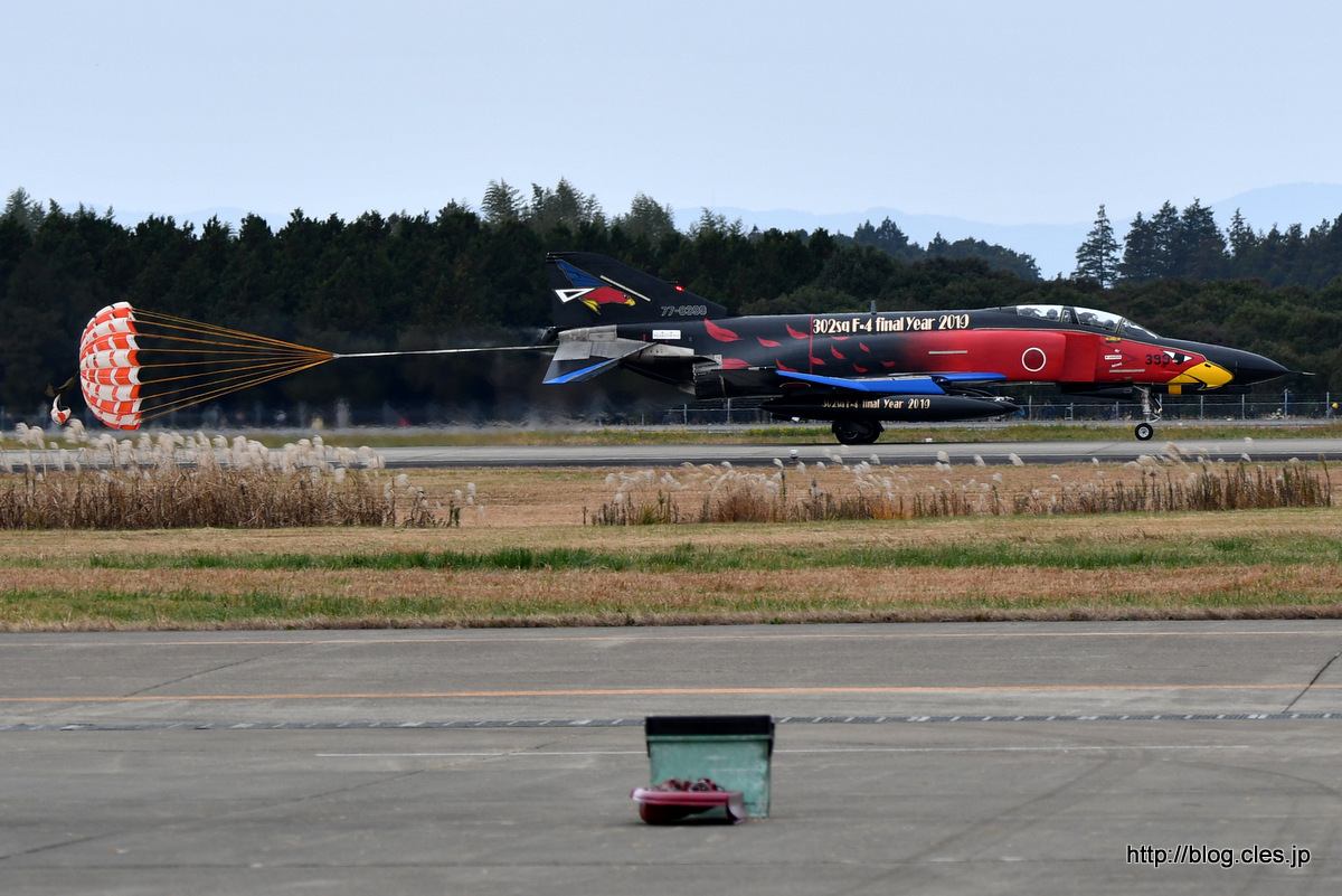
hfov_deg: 10.2
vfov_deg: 6.8
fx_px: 7551
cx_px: 671
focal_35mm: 202
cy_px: 448
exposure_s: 1/500
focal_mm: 135
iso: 100
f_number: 5.6
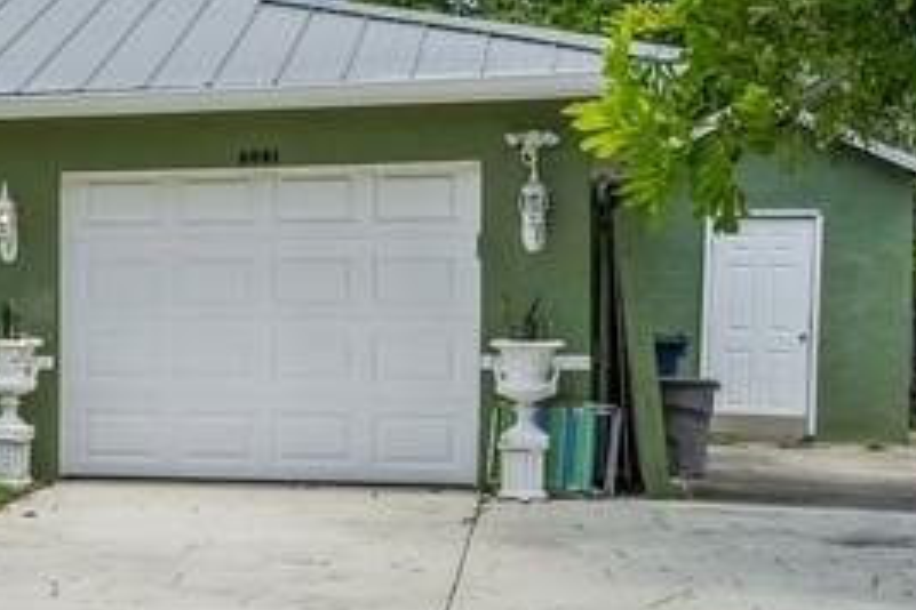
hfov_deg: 20.2
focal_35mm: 90
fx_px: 2290
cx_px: -350
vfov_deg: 15.2
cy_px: 334
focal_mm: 30
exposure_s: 1/320
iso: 200
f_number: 8
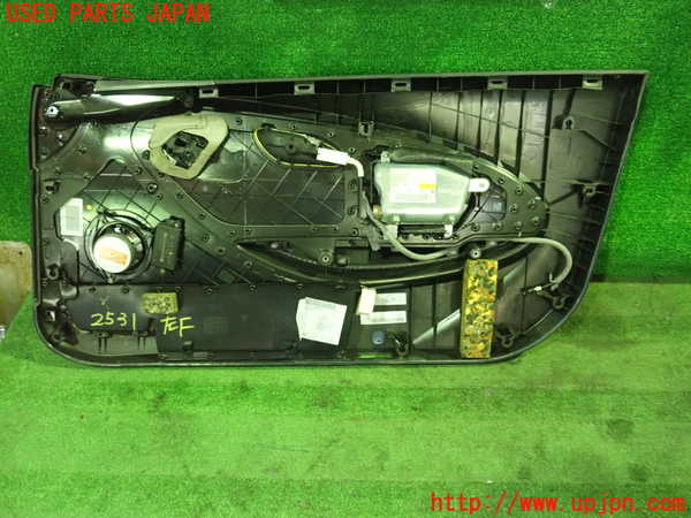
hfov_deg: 60.0
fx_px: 599
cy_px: 259
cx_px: 346
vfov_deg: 46.8
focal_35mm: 30
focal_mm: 5.5
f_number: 2.3
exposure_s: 1/30
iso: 1000
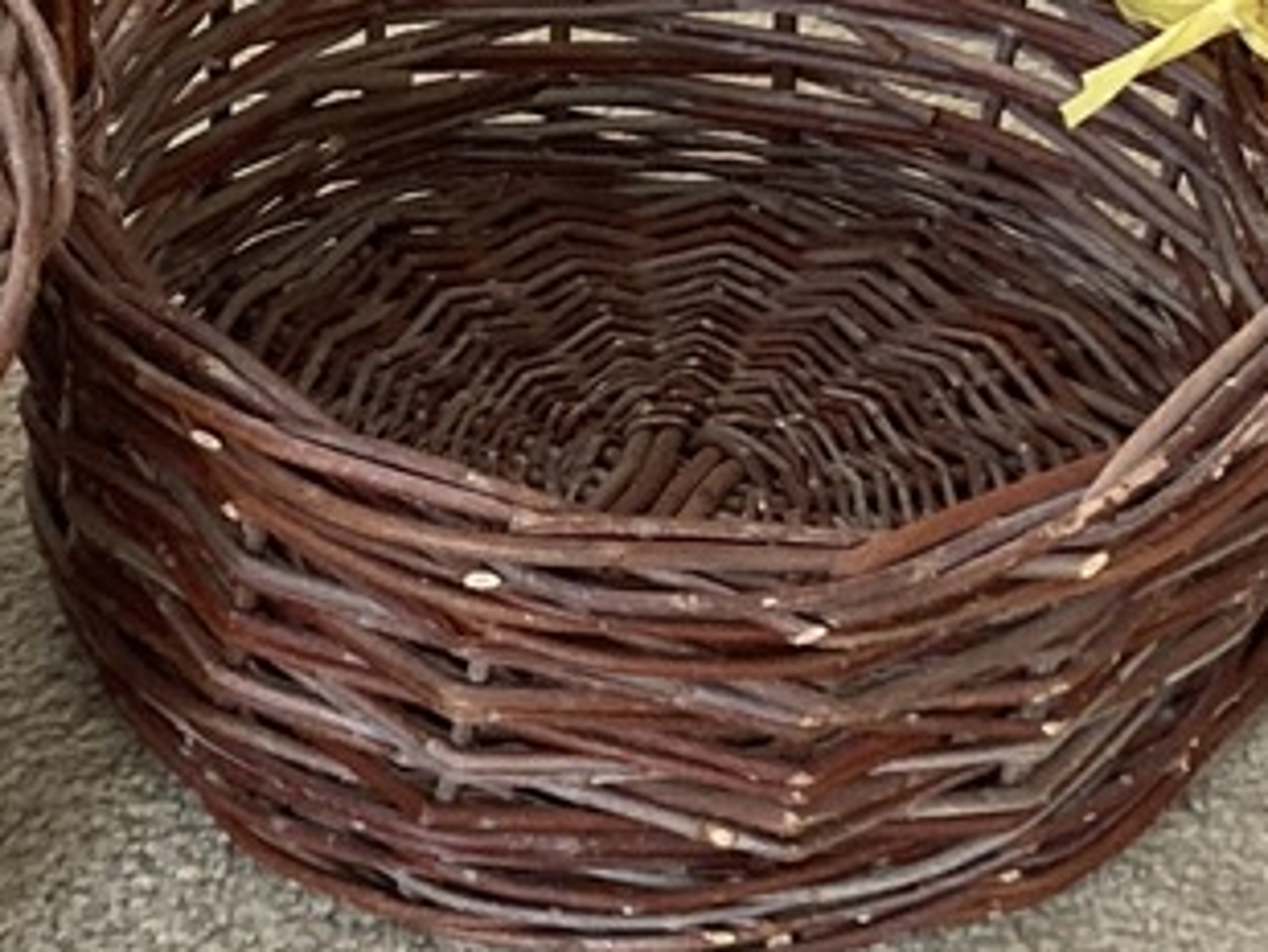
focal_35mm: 116
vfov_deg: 12.7
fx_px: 4251
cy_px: 94
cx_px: 304
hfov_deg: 16.9
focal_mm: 3.99
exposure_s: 1/60
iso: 250
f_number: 1.8
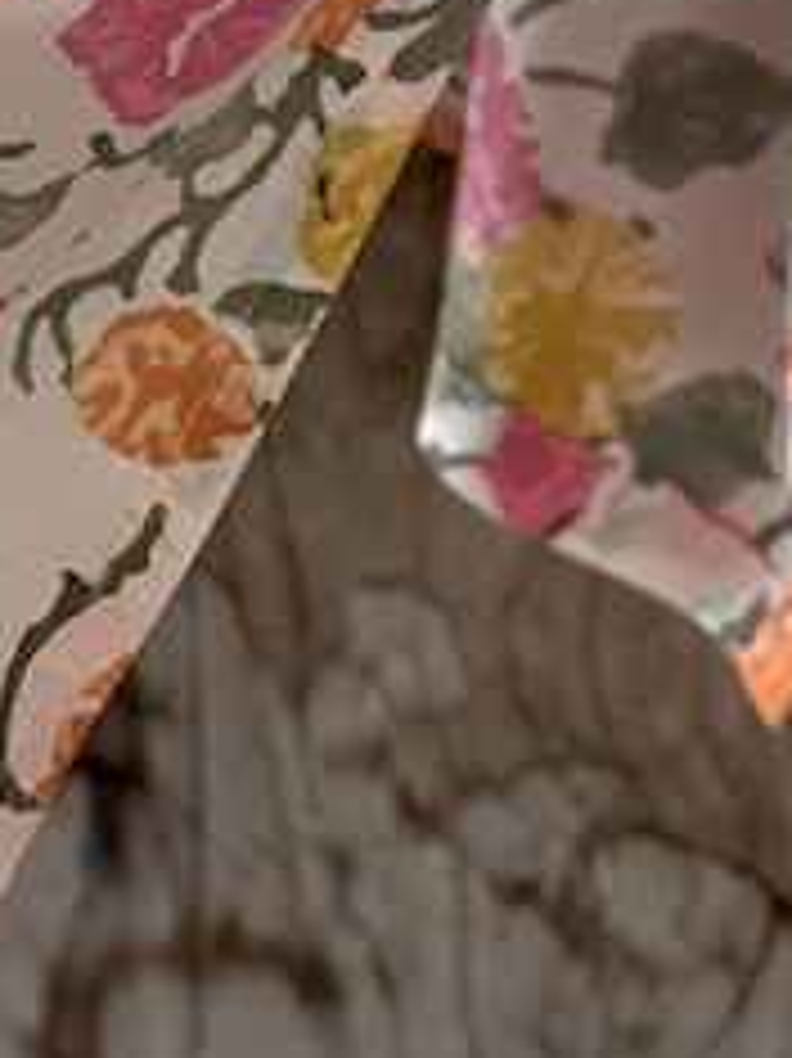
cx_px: -299
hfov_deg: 4.5
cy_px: -347
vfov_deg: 6.0
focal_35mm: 326
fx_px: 9954
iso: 80
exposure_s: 1/121
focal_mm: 9
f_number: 2.8
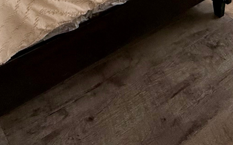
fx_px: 375
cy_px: -156
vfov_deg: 16.2
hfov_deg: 34.5
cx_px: 121
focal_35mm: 59
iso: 320
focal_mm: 2.22
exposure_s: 1/60
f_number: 2.2
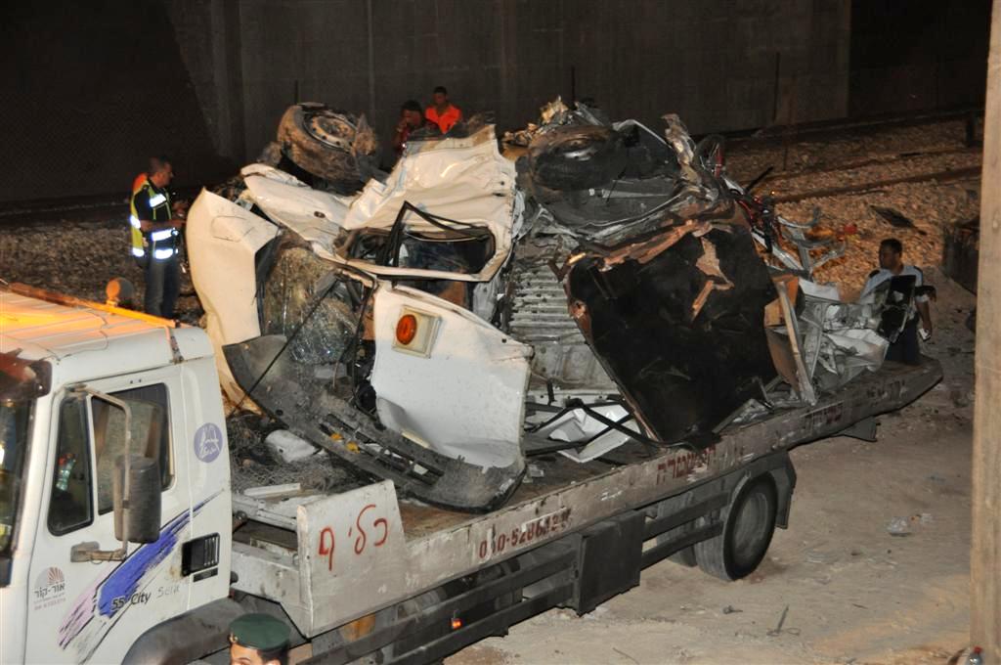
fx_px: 2083
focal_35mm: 75
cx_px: 500
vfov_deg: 18.1
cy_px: 332
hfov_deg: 27.0
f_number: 4.8
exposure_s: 1/60
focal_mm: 50
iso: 800
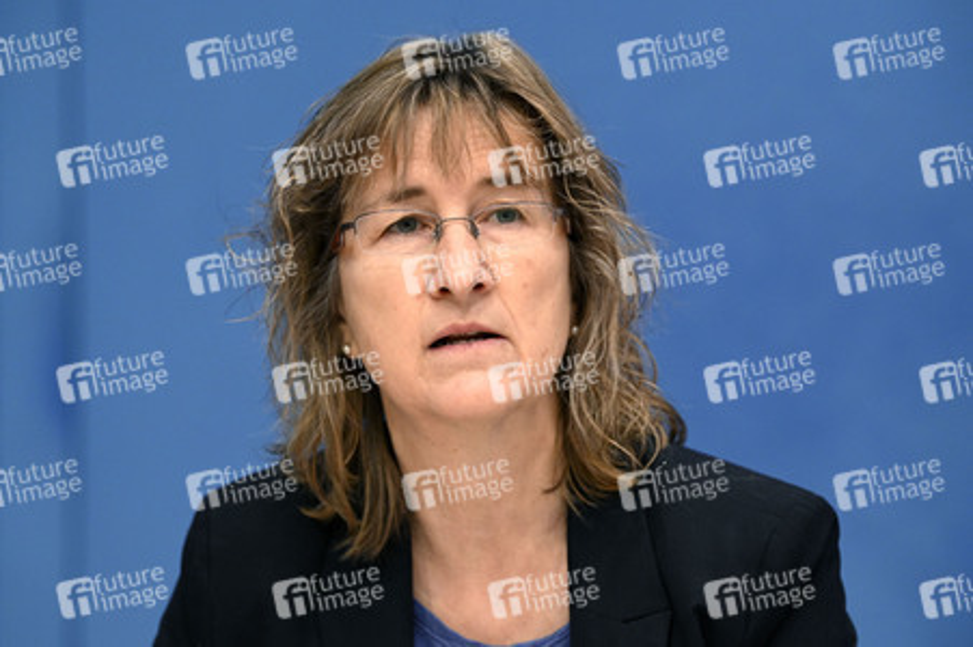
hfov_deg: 11.4
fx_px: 4861
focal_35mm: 180
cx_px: 486
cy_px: 324
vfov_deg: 7.6
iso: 5000
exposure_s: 1/640
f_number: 5
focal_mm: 180
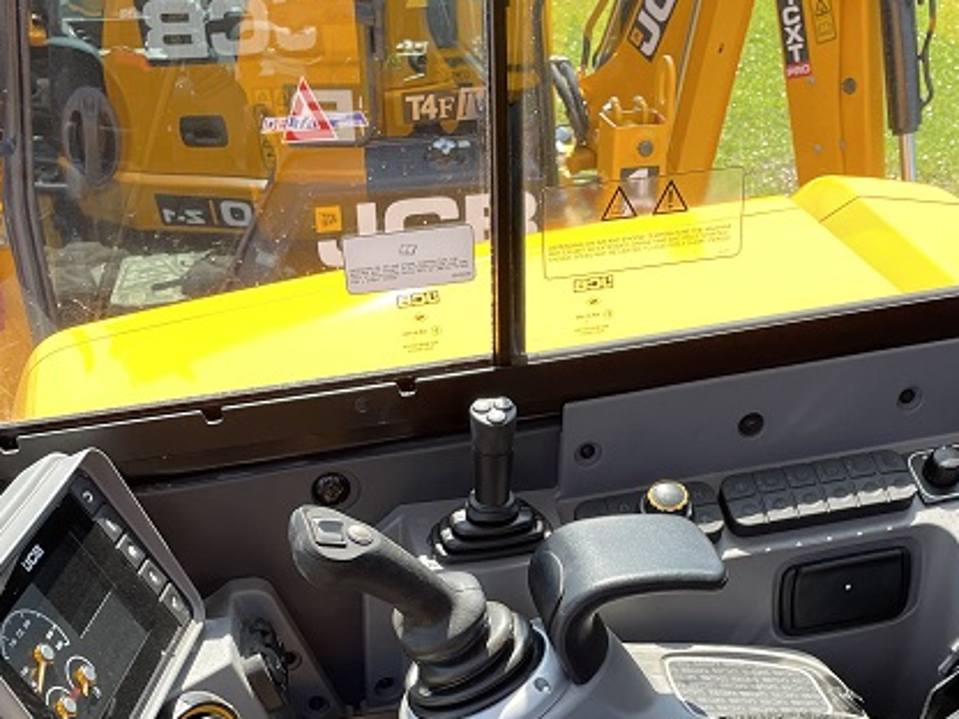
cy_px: 675
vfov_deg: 27.8
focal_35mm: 50
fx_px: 1385
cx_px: 542
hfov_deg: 38.1
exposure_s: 1/356
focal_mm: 4.2
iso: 32
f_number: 1.6
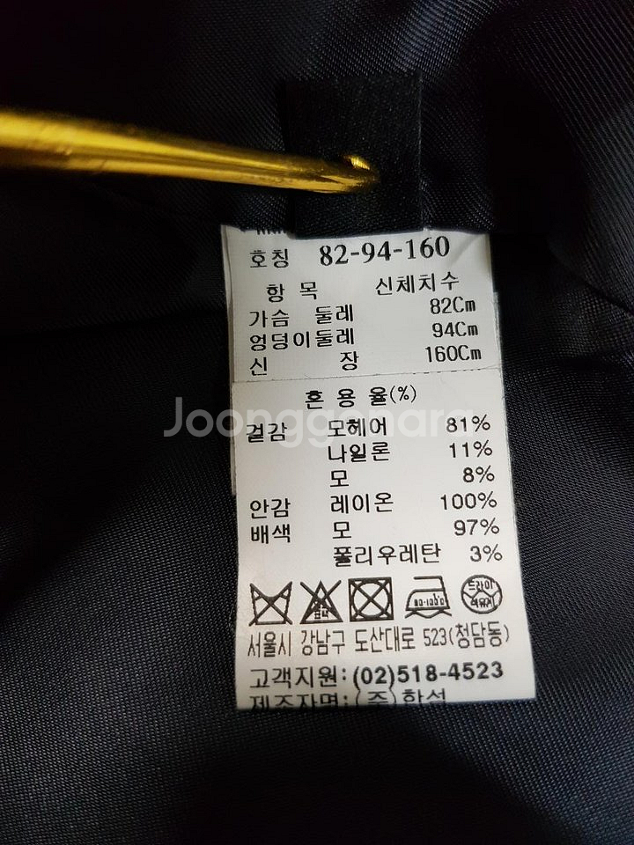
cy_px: 422
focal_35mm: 26
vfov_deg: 67.3
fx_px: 635
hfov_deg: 53.1
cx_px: 317
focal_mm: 4.2
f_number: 1.7
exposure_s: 1/60
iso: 250
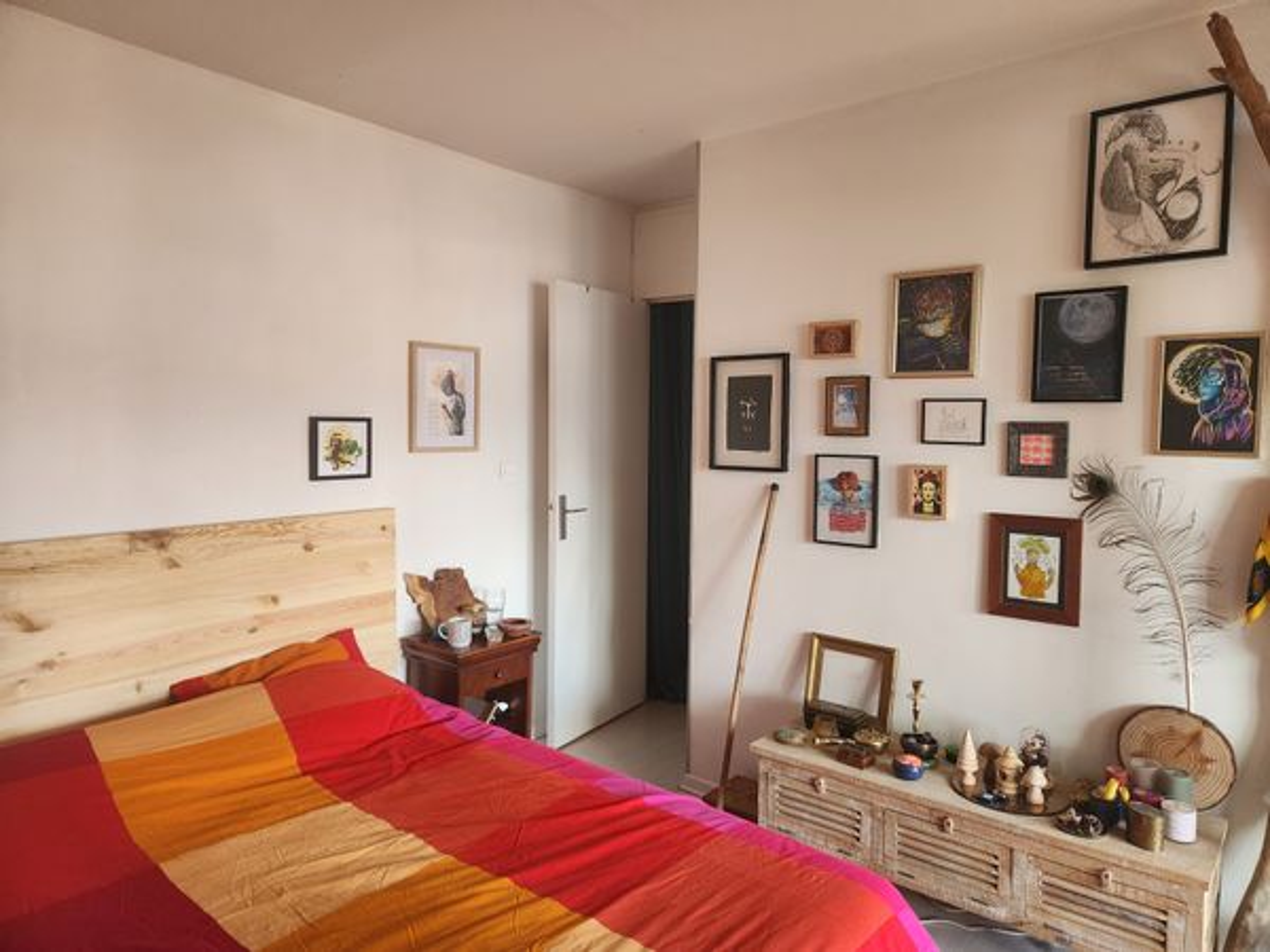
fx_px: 844
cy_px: 476
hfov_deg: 73.9
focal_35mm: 23
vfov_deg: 58.9
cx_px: 635
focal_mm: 5.4
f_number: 1.8
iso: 400
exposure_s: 1/120
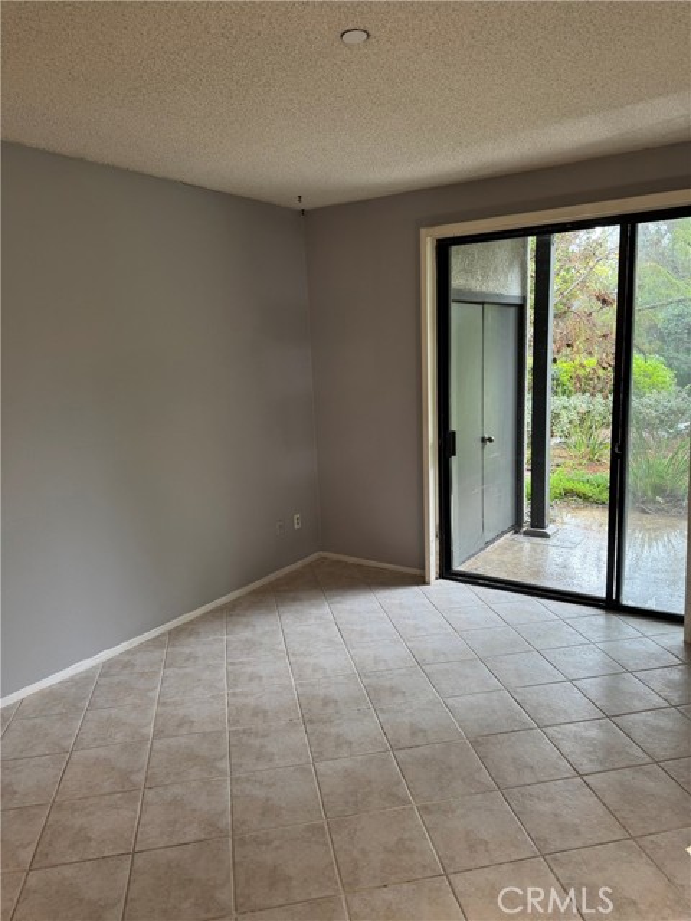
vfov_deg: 71.6
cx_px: 346
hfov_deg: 56.8
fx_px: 639
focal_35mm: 24
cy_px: 460
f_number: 1.78
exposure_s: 1/60
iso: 100
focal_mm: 6.76
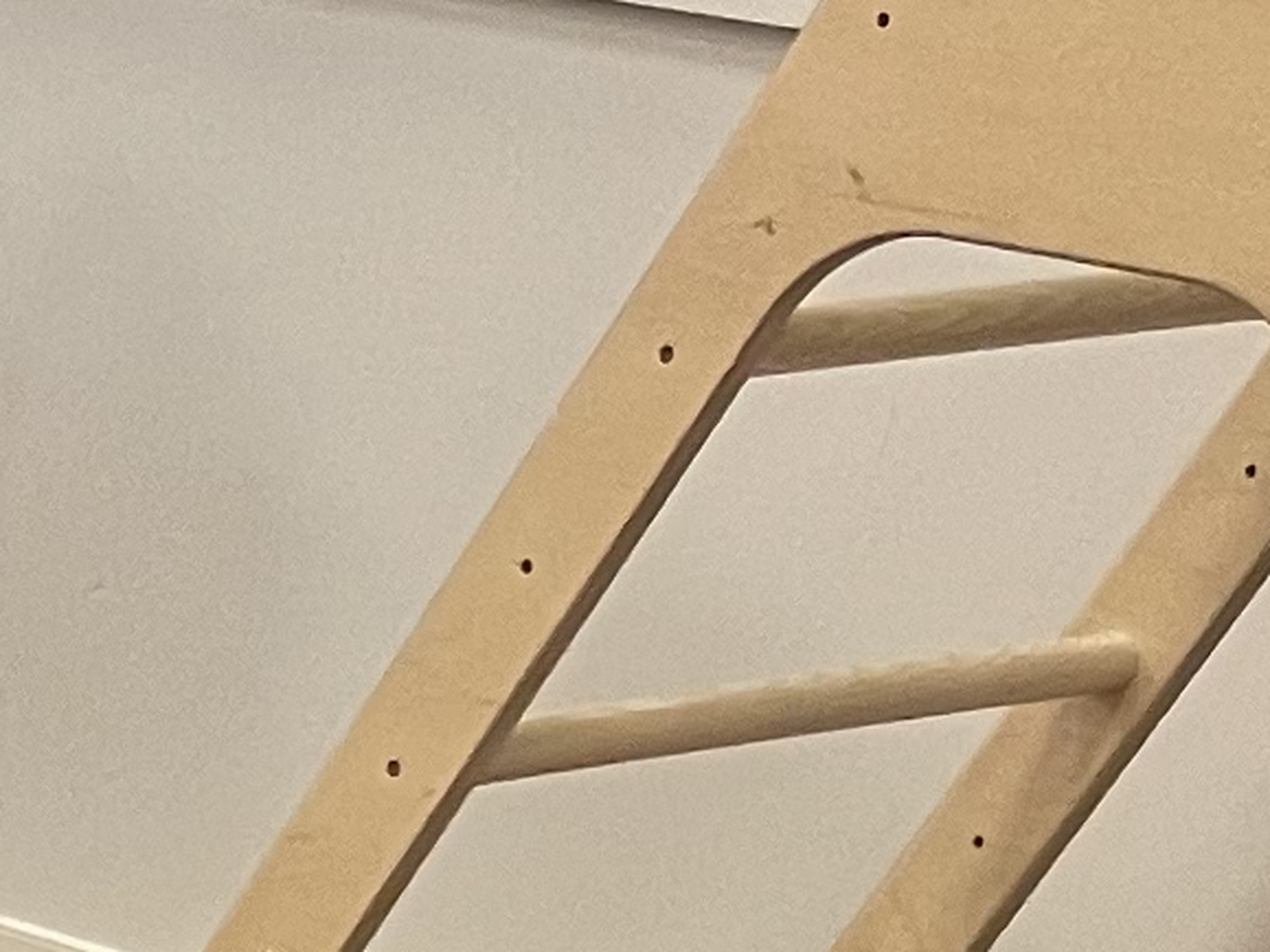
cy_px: 2485
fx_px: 6639
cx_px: -2654
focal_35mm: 181
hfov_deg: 8.8
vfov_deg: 7.5
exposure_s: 1/50
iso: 80
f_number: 1.6
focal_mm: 4.2
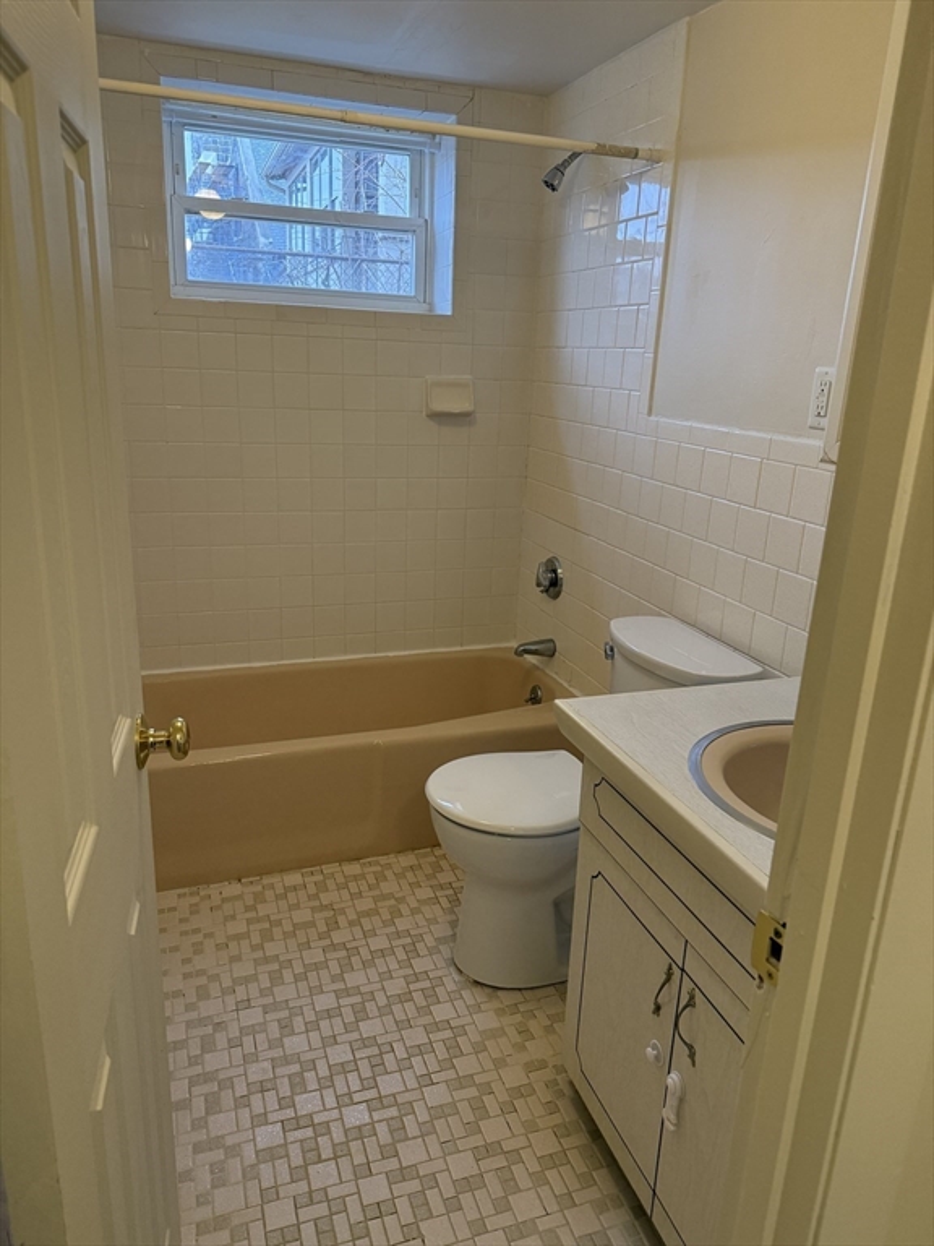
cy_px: 623
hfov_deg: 56.8
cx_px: 467
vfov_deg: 71.6
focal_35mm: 24
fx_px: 863
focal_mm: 6.76
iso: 320
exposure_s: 1/120
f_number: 1.78
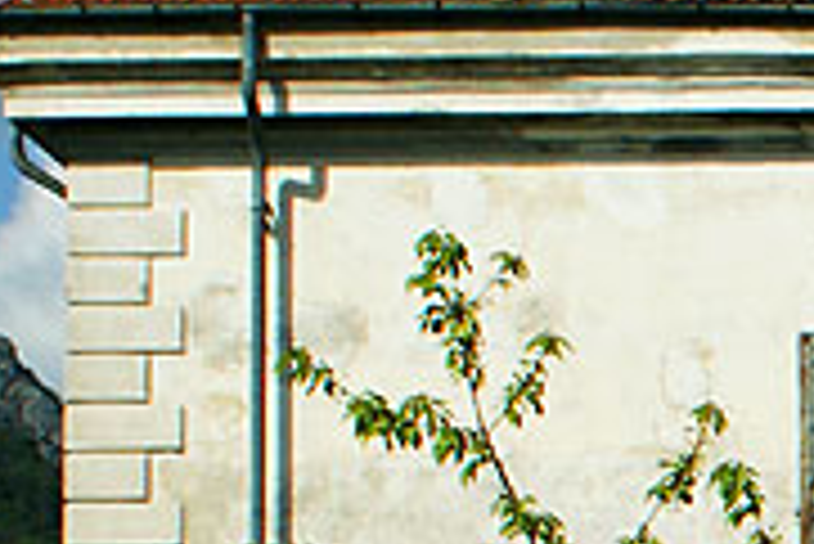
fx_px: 5363
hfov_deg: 8.1
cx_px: 1808
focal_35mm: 237
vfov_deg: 5.7
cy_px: 1110
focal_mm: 28
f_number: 8
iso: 200
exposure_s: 1/640
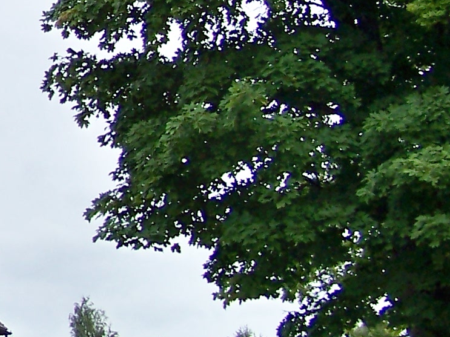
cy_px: -18
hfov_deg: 11.0
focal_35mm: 162
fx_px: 2106
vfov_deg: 9.1
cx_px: -489
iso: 64
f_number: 2.8
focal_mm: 5.85
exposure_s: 1/200
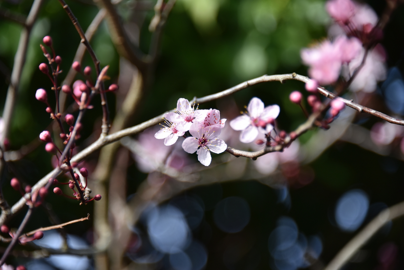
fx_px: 3367
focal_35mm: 300
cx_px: 202
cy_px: 135
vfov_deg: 4.6
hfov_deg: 6.9
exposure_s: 1/640
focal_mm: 300
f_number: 5.6
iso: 560
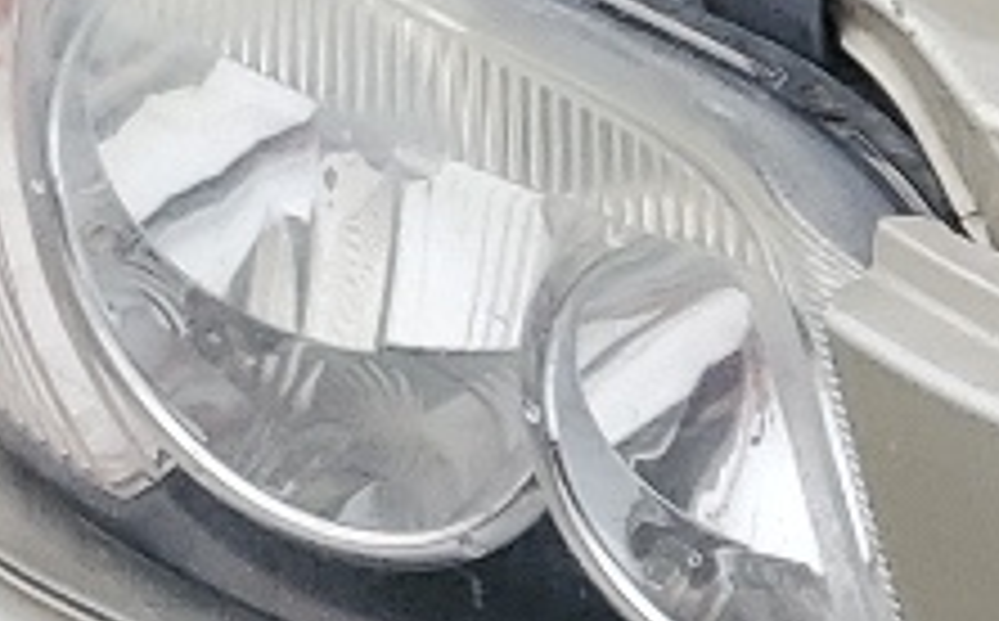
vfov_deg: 6.6
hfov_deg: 8.6
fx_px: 5410
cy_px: 45
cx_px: 3056
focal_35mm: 199
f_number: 1.5
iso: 50
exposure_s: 1/1250
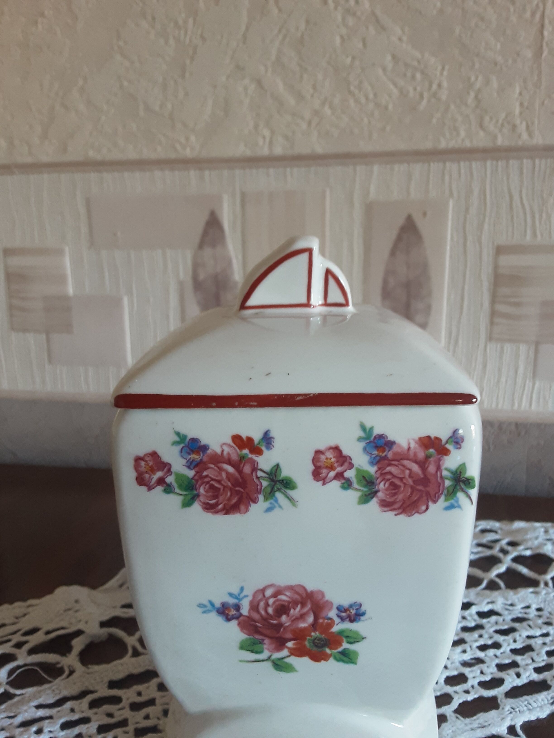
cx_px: 277
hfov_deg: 49.7
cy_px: 369
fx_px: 597
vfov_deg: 63.4
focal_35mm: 28
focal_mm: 2.9
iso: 125
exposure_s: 1/25
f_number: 1.9
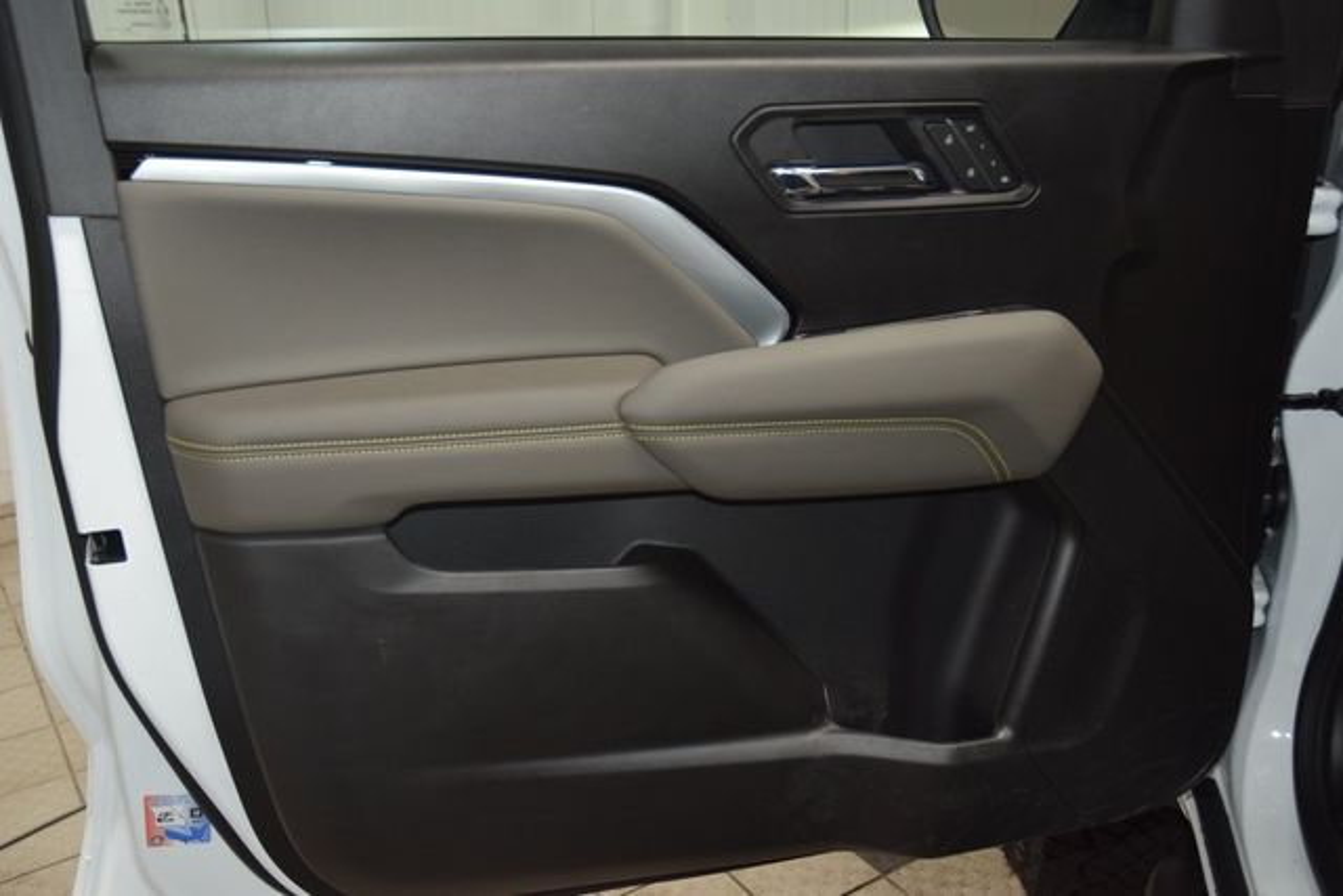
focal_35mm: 36
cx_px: 672
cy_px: 448
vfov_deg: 36.9
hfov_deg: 53.1
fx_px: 1343
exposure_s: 1/60
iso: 800
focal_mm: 24
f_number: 4
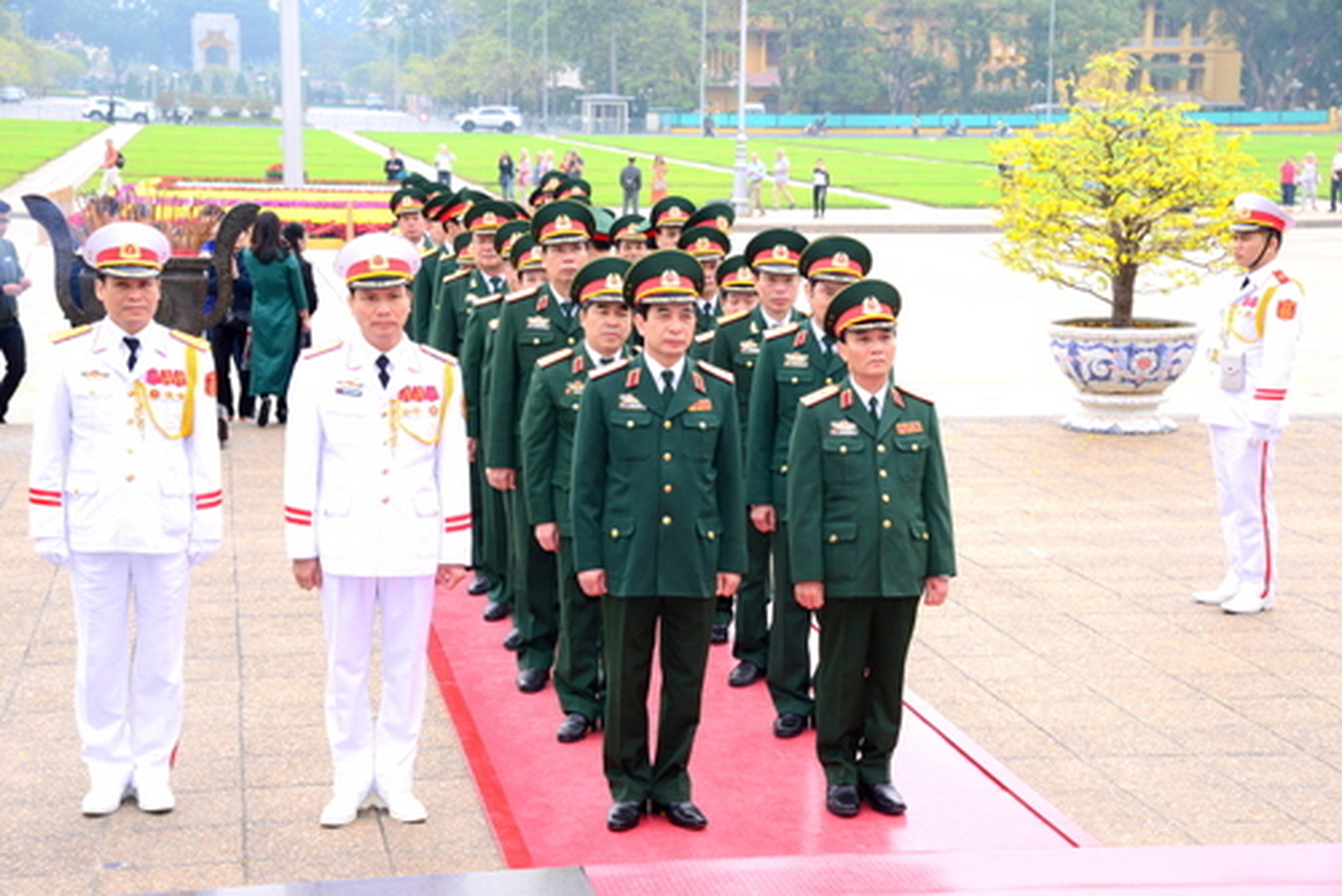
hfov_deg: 30.5
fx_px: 2462
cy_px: 448
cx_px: 671
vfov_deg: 20.6
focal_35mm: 66
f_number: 10
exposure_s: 1/200
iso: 1000
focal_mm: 66
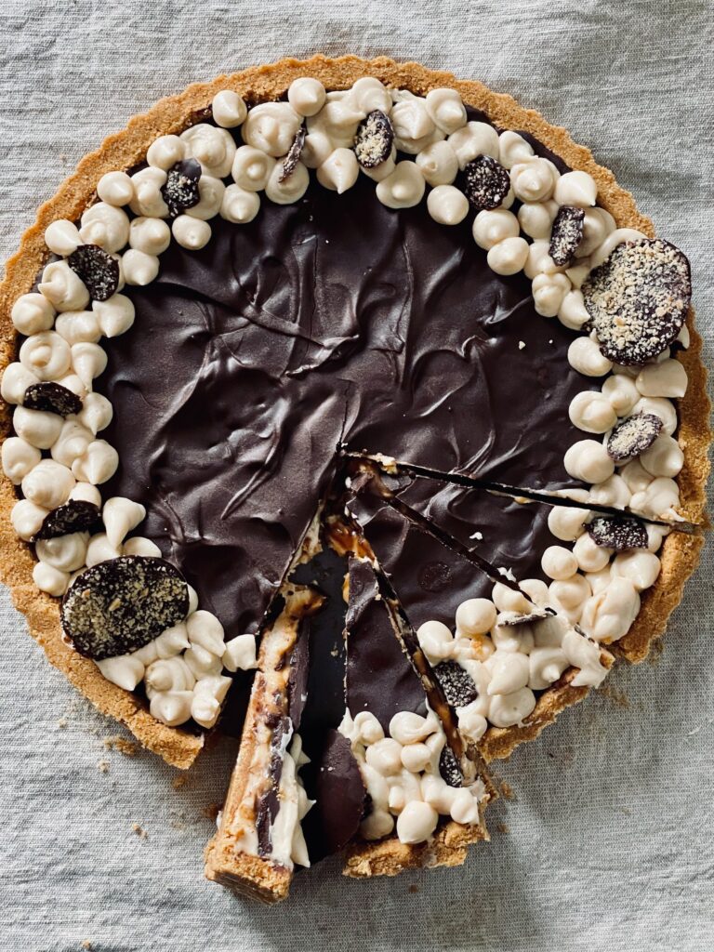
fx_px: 1430
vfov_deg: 36.8
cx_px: 357
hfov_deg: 28.0
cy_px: 476
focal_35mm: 52
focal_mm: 6
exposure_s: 1/60
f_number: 2
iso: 800
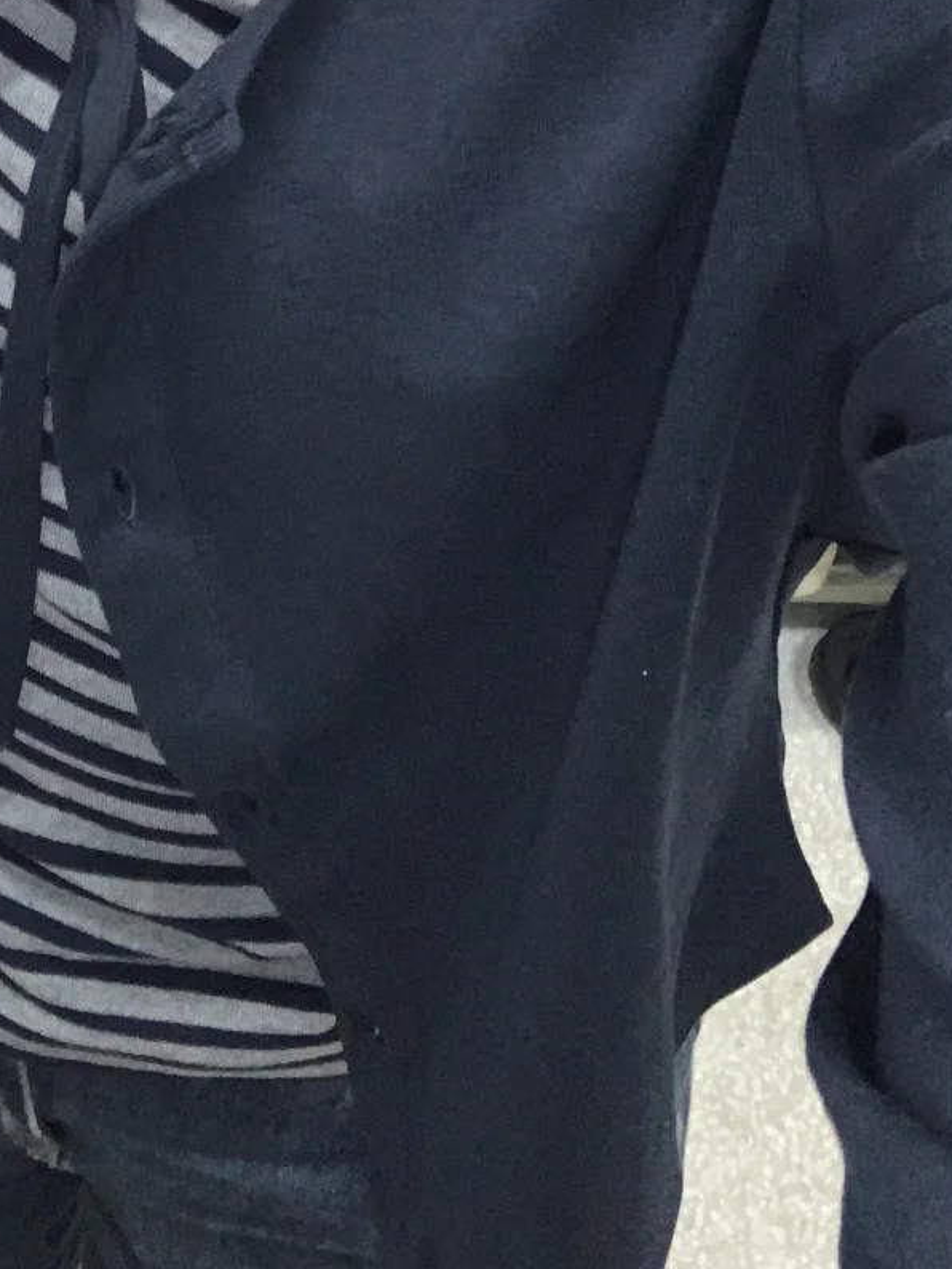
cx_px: 275
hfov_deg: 25.0
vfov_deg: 31.8
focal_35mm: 58
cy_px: 157
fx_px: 2126
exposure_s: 1/20
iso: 200
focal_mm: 2.87
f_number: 2.2
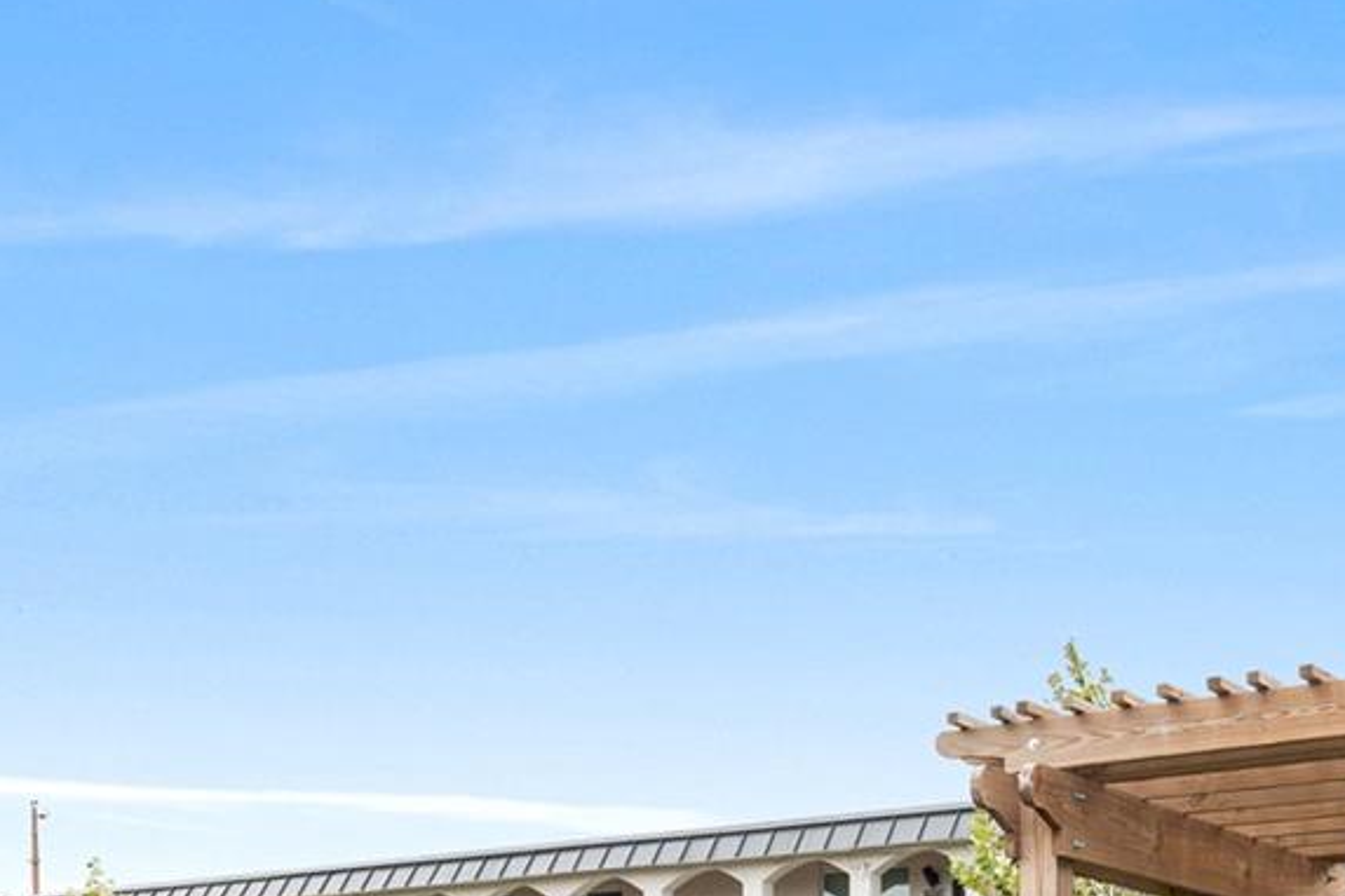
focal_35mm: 50
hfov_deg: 39.6
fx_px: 1868
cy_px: 1118
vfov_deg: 24.1
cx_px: 732
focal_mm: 14
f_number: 8
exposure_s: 1/80
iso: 250
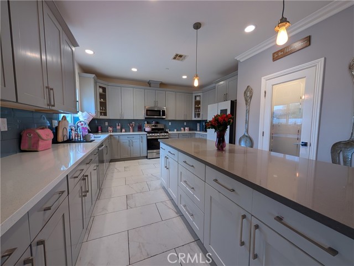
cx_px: 177
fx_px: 123
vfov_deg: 94.6
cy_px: 133
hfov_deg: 110.5
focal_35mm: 12
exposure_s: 1/60
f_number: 1.7
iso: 53
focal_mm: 2.02
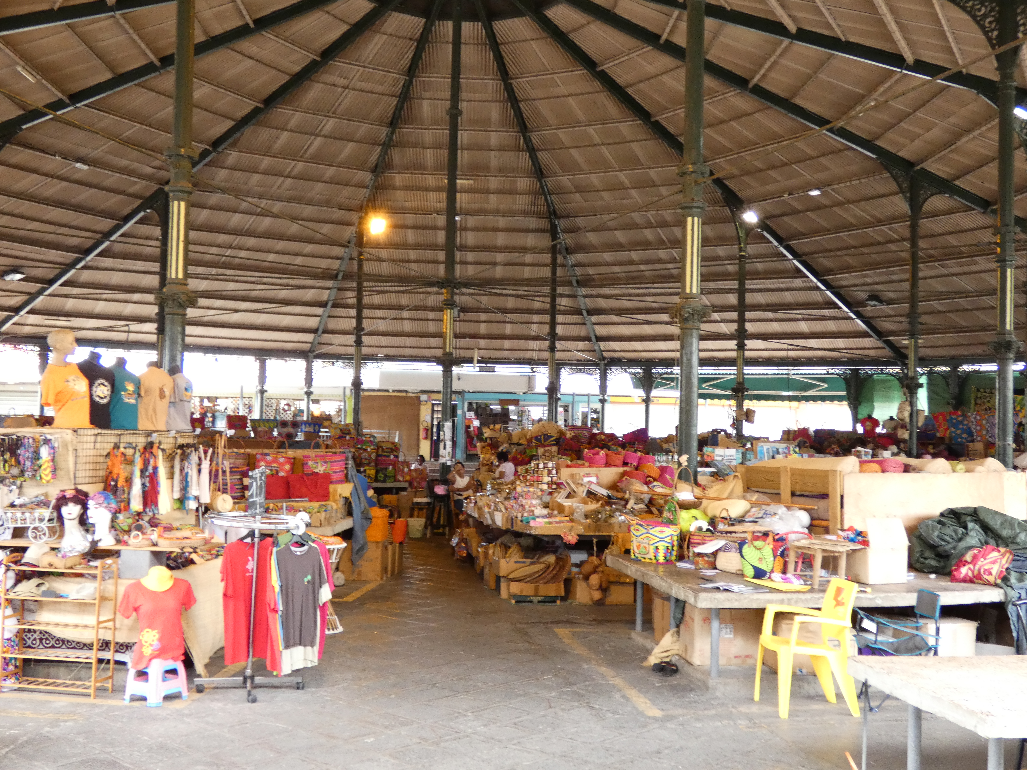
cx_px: 514
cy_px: 385
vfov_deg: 36.8
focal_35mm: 39
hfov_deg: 47.9
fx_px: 1157
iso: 400
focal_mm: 7.1
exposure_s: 1/80
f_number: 3.6
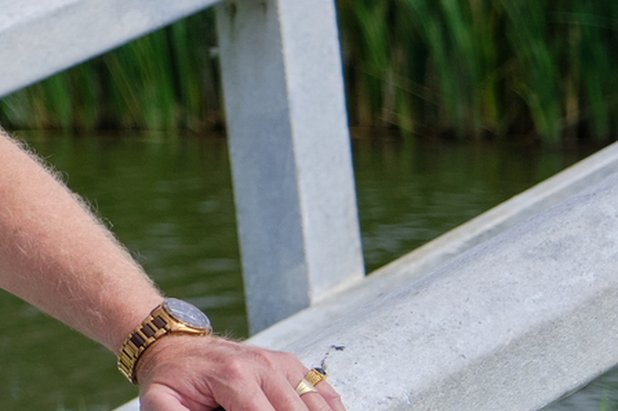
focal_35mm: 220
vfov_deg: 6.2
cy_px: -169
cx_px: -597
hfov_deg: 8.9
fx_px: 3774
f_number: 2.8
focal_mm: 34.2
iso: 200
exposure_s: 1/4000
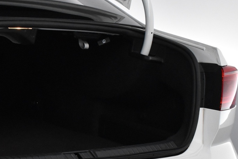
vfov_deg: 13.3
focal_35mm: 102
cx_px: -7
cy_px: 139
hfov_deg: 19.3
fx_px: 676
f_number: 6.3
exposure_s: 1/160
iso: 3200
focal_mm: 29
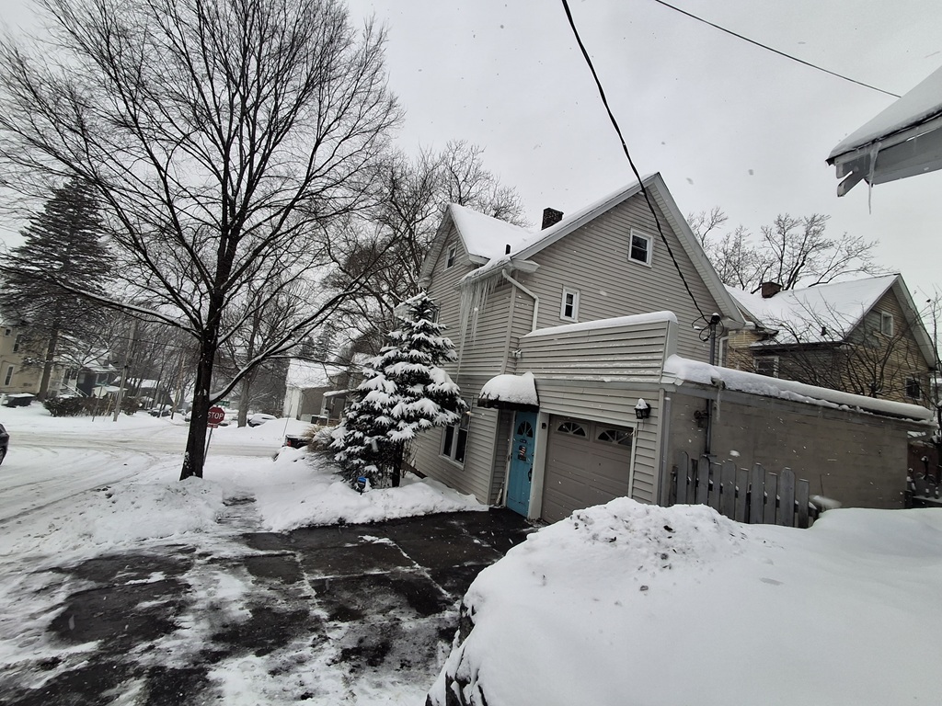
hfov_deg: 94.5
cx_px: 471
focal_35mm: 16
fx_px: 435
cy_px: 353
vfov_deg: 78.1
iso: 40
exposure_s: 1/339
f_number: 2.2
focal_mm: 1.64
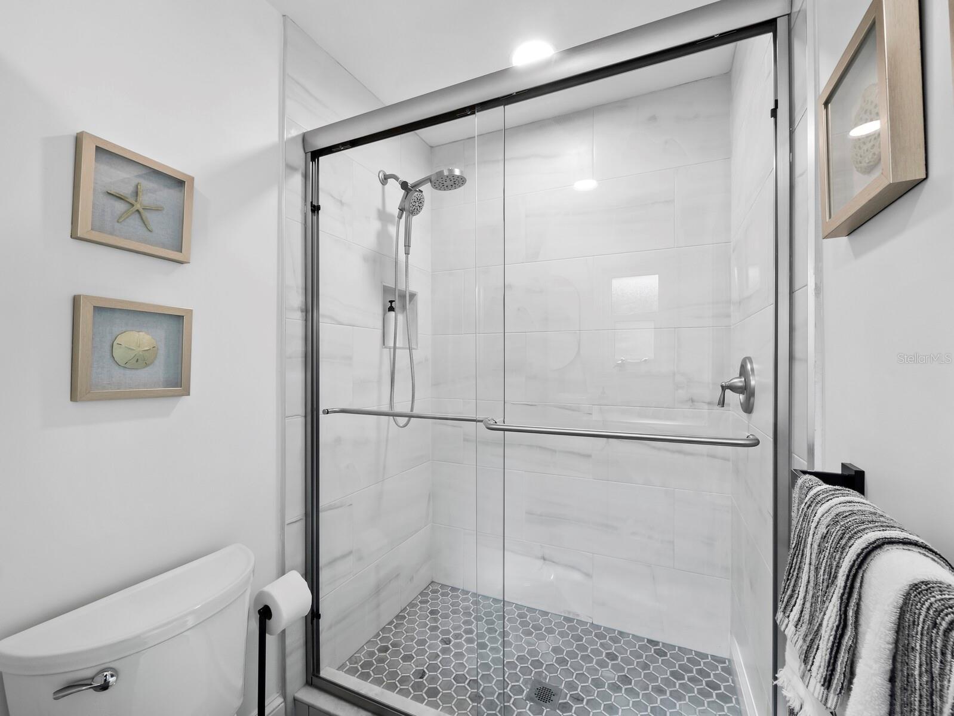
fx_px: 386
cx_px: 477
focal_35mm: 14
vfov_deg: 85.7
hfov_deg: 102.0
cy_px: 358
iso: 320
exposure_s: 1/2
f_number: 13
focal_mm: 7
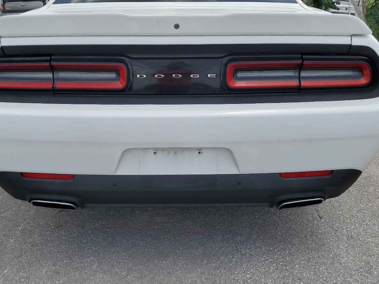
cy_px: 100
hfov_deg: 53.9
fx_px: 372
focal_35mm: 34
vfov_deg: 41.4
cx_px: 171
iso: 50
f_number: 1.5
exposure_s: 1/3333
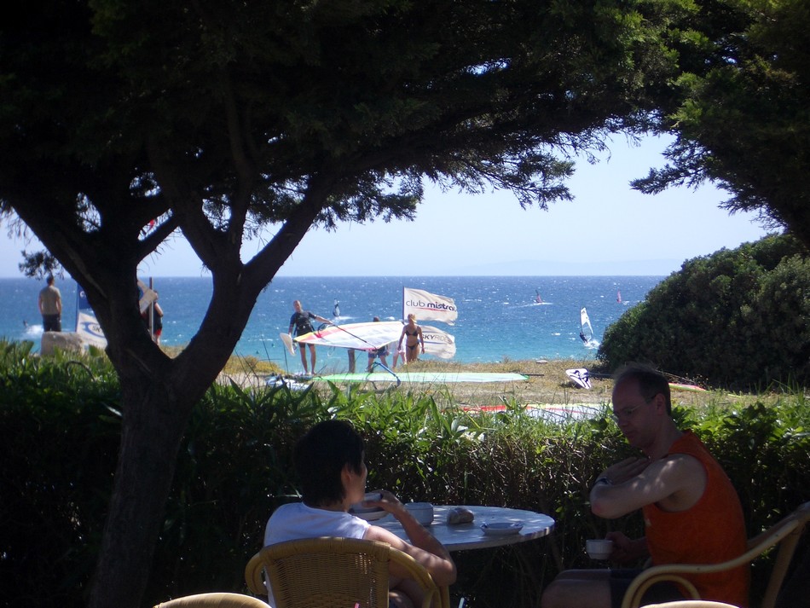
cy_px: 304
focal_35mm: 105
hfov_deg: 18.7
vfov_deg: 14.1
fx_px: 2458
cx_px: 405
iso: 50
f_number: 4.8
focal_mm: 17.4
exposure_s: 1/320
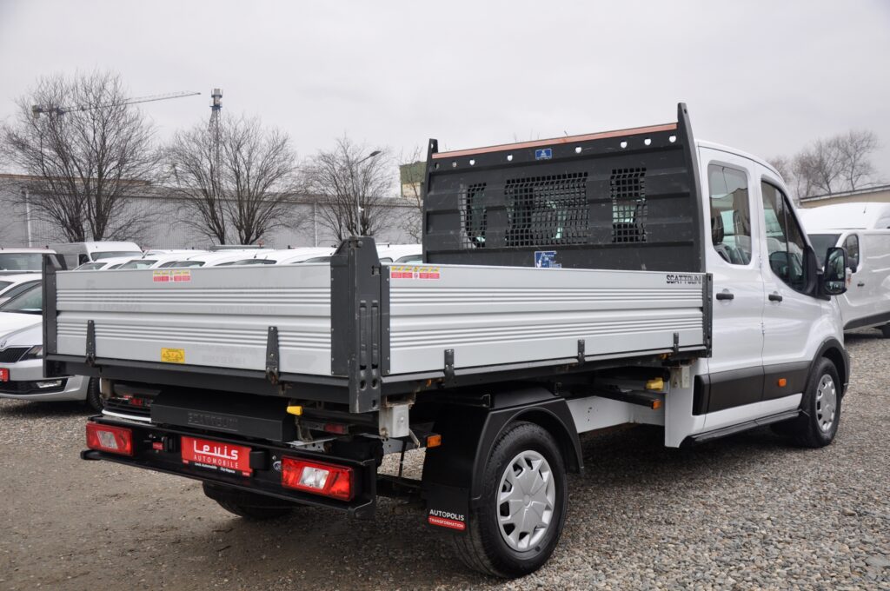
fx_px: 926
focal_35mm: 38
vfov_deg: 35.4
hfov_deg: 51.3
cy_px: 296
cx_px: 445
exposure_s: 1/125
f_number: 5.6
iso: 500
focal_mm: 25
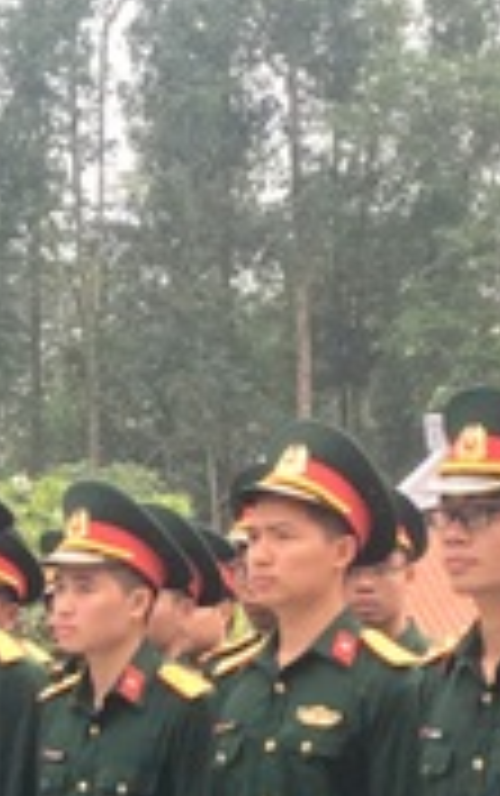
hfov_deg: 9.3
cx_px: -99
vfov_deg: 15.0
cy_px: 504
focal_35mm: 139
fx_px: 3023
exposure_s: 1/100
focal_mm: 4.15
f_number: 2.2
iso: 32
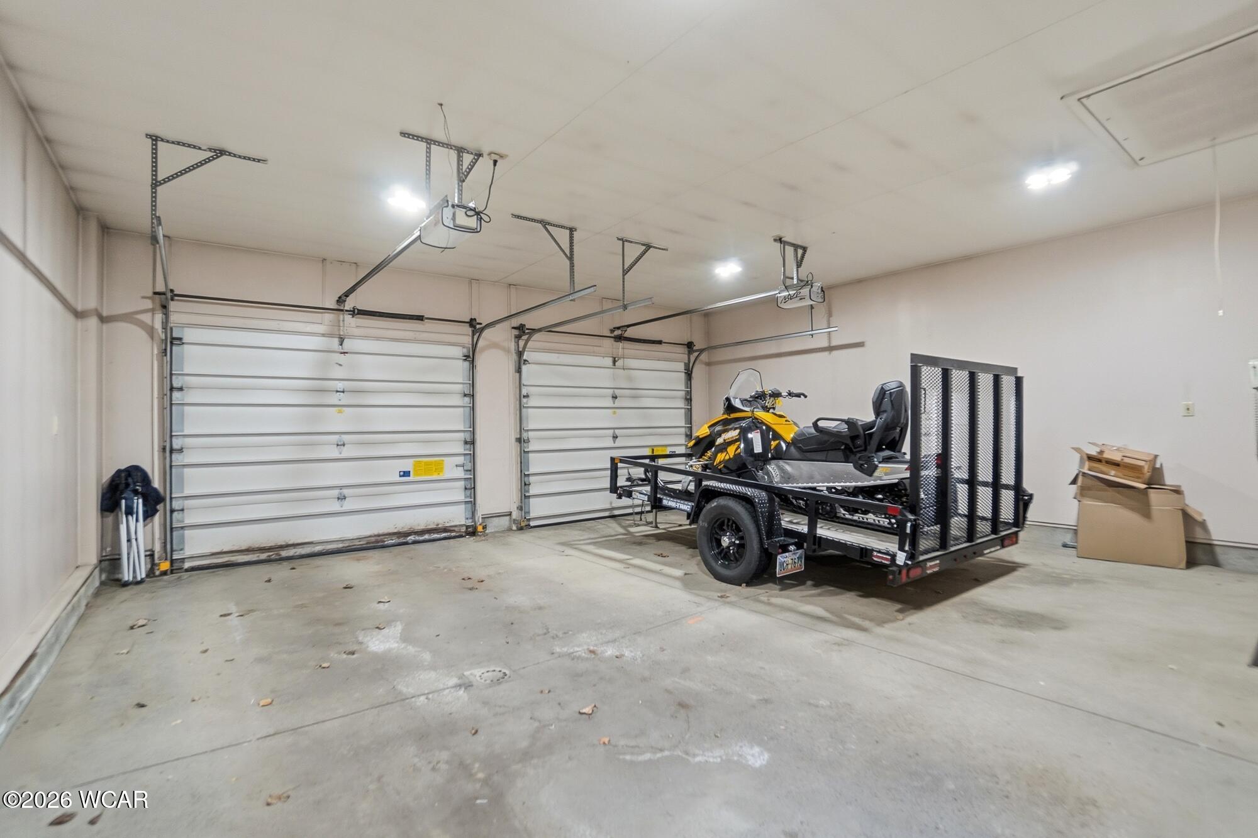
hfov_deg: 100.4
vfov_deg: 77.3
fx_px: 524
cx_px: 629
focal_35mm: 15
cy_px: 419
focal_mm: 10
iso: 125
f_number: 4
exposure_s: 1/350
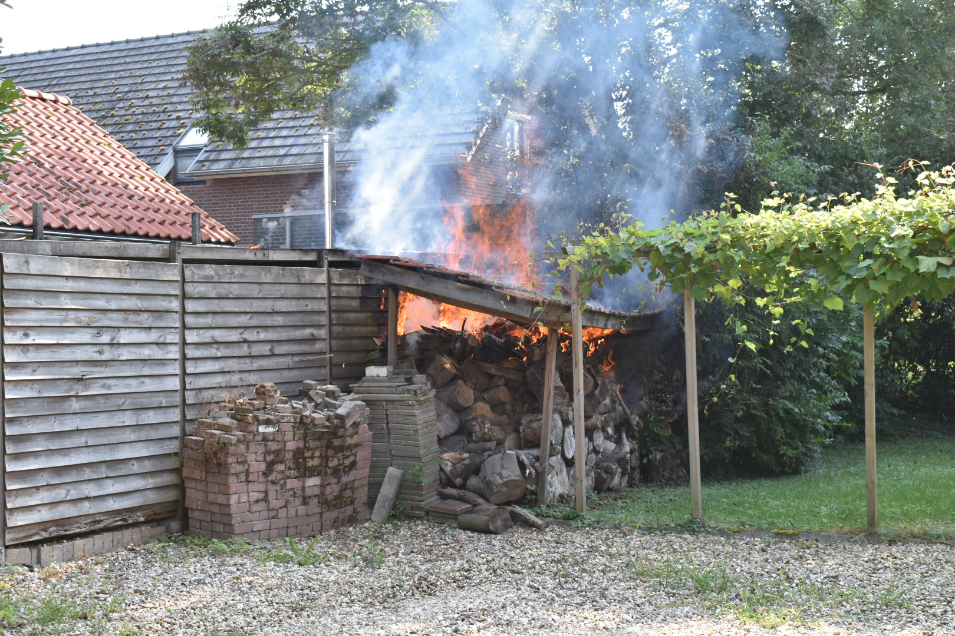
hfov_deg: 36.9
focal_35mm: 54
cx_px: 478
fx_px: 1432
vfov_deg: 25.1
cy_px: 318
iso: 400
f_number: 7.1
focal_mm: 36
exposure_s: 1/200
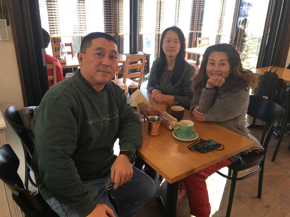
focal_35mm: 29
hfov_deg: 61.7
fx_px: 243
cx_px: 145
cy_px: 108
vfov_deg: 48.2
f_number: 2.2
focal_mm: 4.15
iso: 40
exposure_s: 1/30
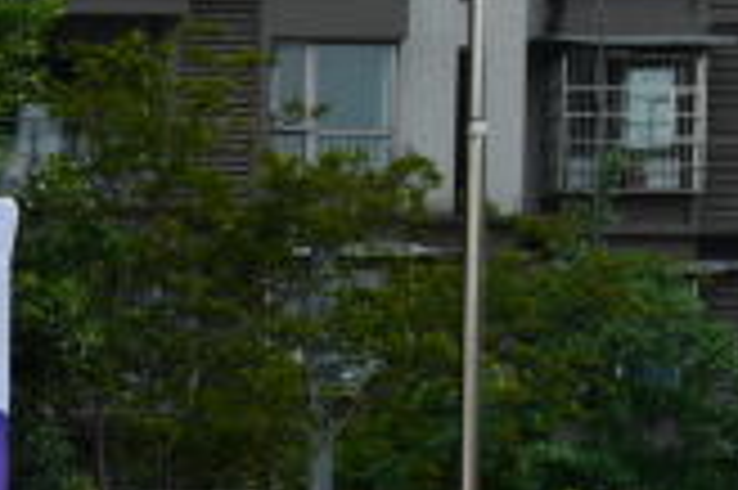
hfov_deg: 9.9
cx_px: -801
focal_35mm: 192
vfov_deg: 7.0
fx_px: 3932
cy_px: 845
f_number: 8
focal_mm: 28
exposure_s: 1/250
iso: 100
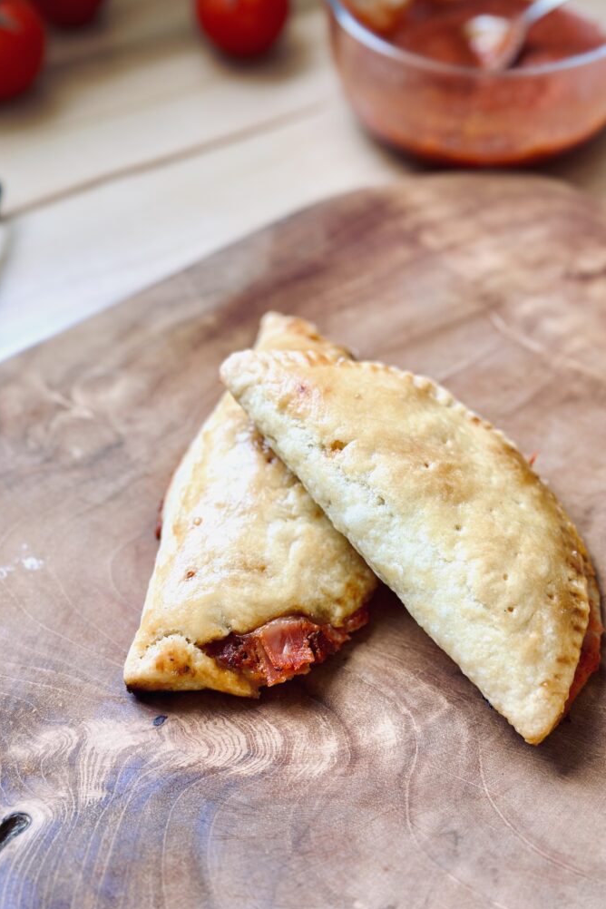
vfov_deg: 38.9
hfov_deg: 26.5
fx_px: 1288
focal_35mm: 51
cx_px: 287
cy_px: 449
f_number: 1.78
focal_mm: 6.86
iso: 125
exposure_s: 1/121
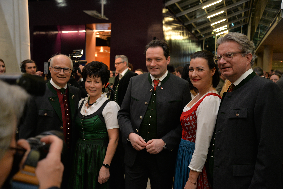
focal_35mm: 35
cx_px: 142
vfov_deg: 37.9
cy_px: 94
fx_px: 275
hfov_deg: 54.4
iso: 800
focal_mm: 35
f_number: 4
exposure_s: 1/60
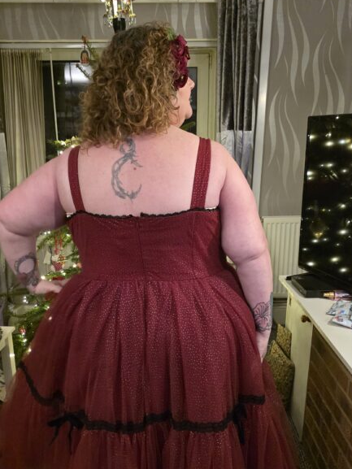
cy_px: 283
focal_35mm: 34
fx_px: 461
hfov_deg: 41.8
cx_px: 169
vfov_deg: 53.5
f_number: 1.7
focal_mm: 6.3
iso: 2500
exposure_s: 1/100
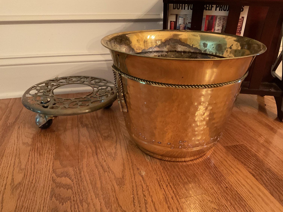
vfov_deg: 48.2
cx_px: 142
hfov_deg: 61.7
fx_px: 237
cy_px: 106
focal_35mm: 29
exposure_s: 1/30
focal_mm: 3
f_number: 1.8
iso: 400
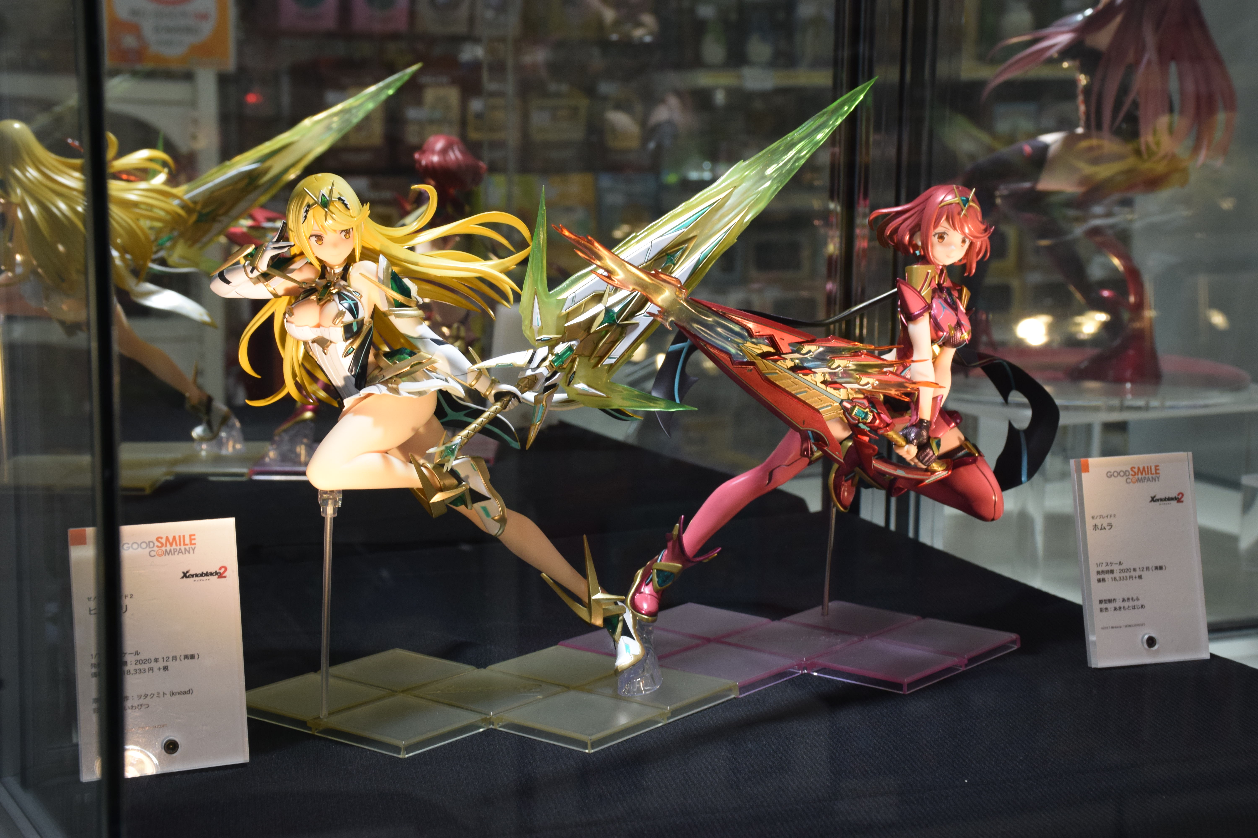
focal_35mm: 68
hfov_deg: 29.9
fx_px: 2359
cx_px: 629
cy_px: 419
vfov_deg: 20.2
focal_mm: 45
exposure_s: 1/60
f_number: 10
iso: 720
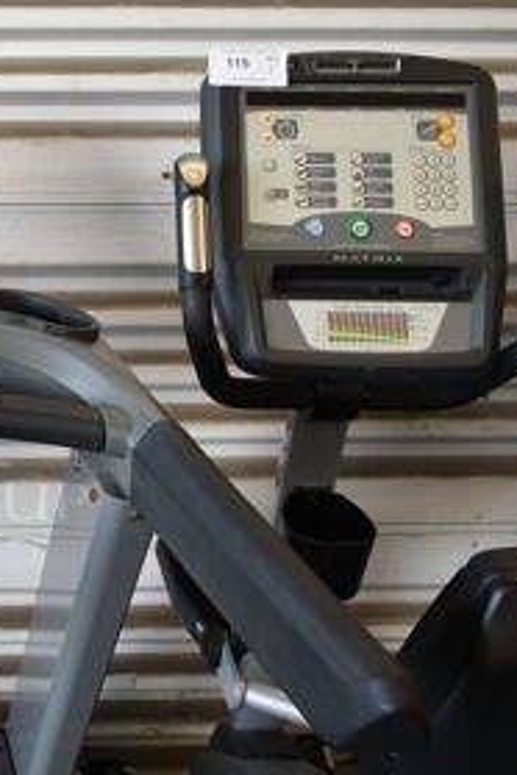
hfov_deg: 20.5
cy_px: 386
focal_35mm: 59
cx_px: -195
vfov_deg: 33.9
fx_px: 1271
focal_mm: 18
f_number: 3.5
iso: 140
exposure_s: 1/30
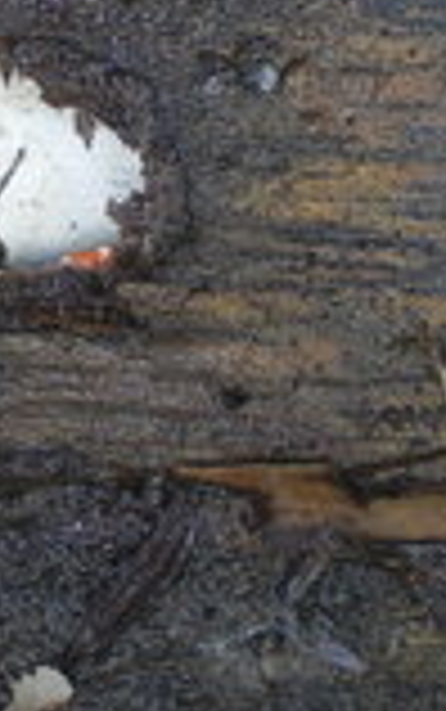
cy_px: 135
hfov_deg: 12.6
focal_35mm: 102
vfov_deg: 20.1
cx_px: -63
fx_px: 1980
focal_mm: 6.3
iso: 64
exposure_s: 1/50
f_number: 3.1
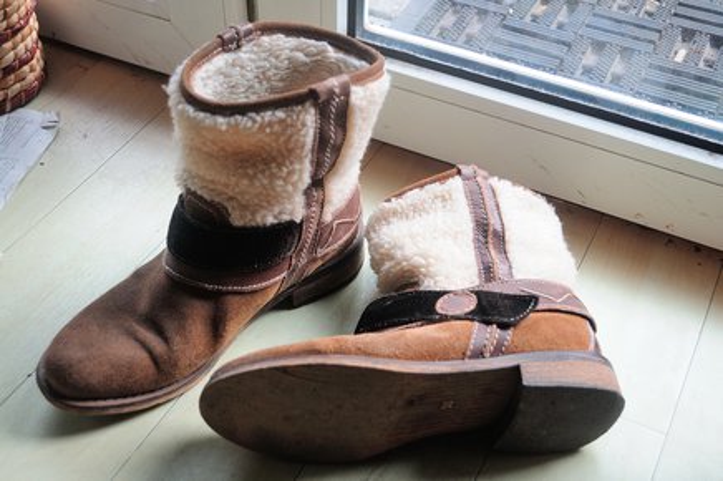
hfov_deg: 43.6
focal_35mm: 45
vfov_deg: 29.8
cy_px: 240
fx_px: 903
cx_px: 362
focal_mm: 30
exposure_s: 1/160
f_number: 4.5
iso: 500
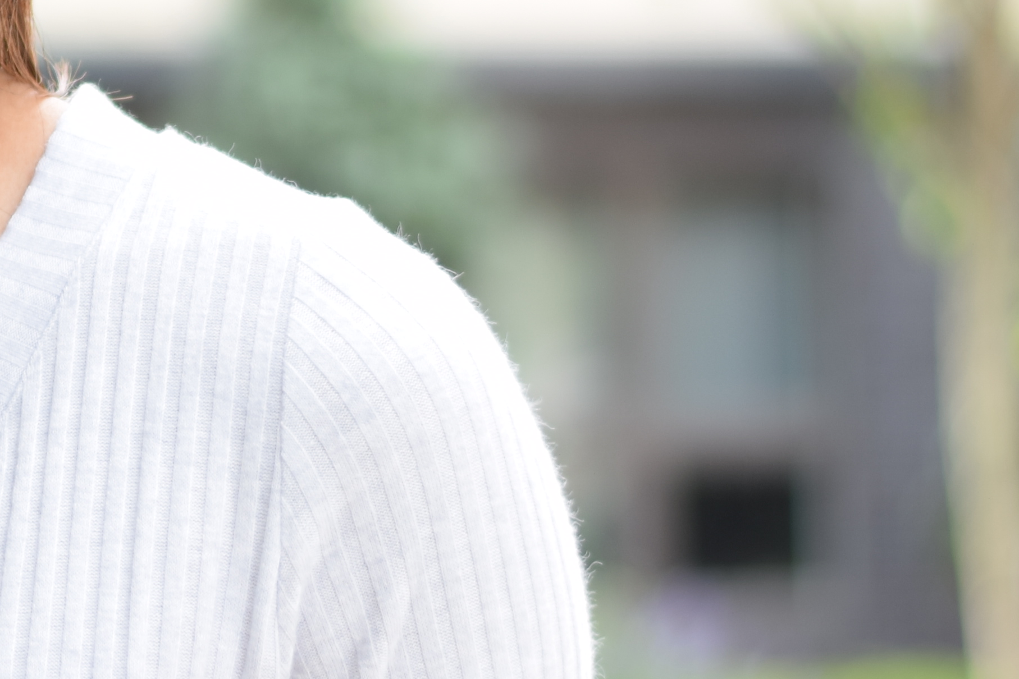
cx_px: -345
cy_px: 139
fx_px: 7019
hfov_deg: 8.2
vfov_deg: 5.5
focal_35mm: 248
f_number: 2
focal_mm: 50
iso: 100
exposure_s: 1/250
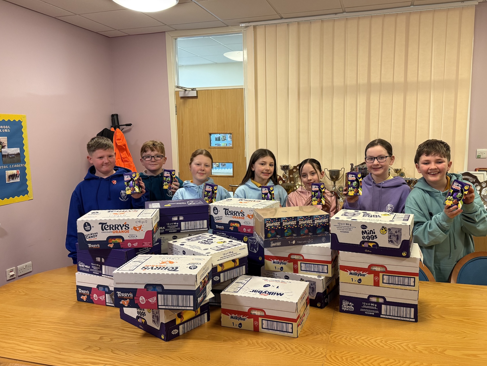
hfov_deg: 63.4
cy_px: 181
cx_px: 260
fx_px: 394
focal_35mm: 28
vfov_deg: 49.8
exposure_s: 1/50
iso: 250
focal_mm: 6.76
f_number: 1.78
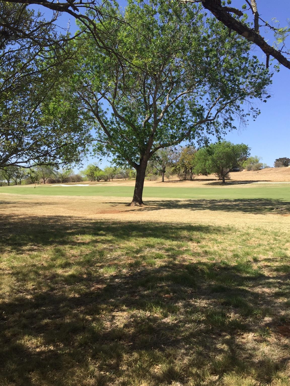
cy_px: 193
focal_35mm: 29
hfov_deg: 48.2
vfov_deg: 61.7
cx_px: 145
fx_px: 324
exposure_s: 1/1236
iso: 32
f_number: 2.2
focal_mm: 4.15
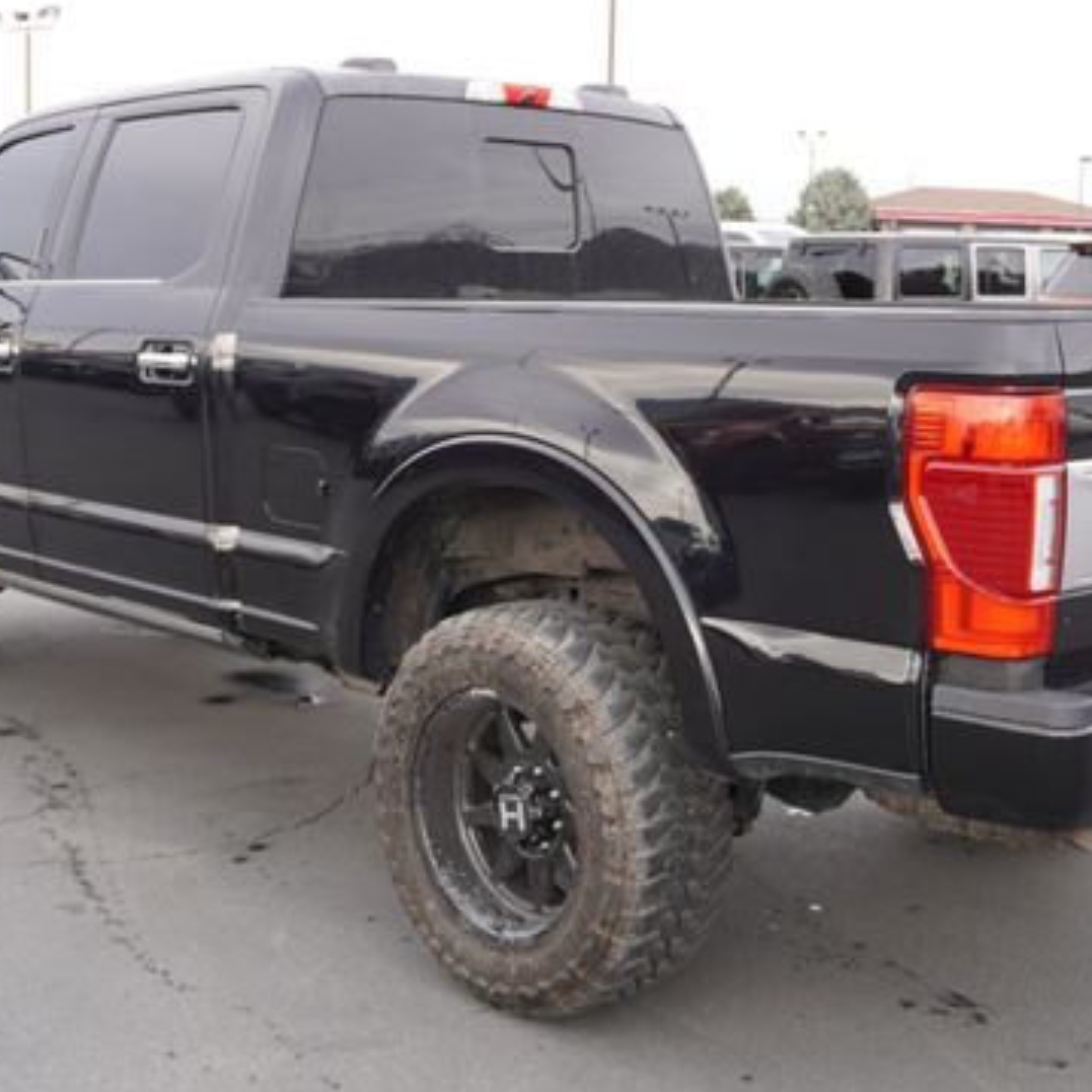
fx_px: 1705
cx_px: 587
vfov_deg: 35.5
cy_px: 538
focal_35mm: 48
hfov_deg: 35.5
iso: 100
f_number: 4.5
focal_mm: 21
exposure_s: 1/80
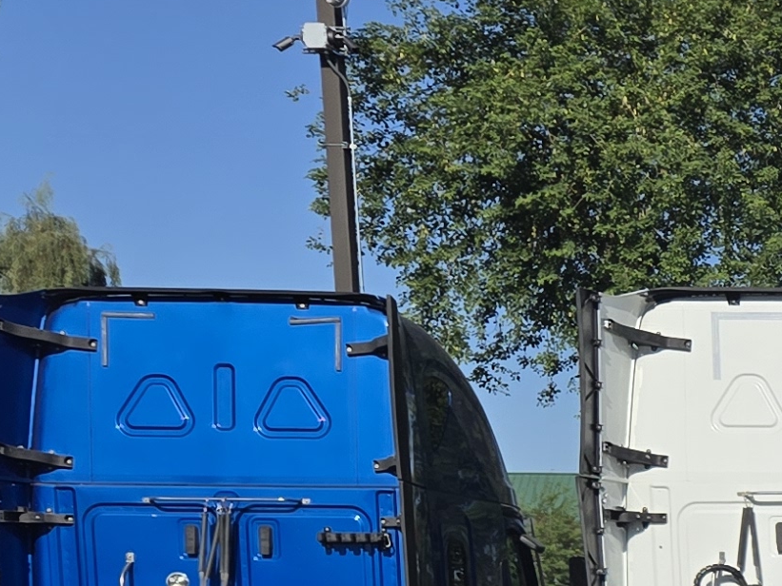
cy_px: 941
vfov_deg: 12.4
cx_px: 1491
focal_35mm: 112
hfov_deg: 14.9
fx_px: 2531
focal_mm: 5.4
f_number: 1.8
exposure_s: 1/2937
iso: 25
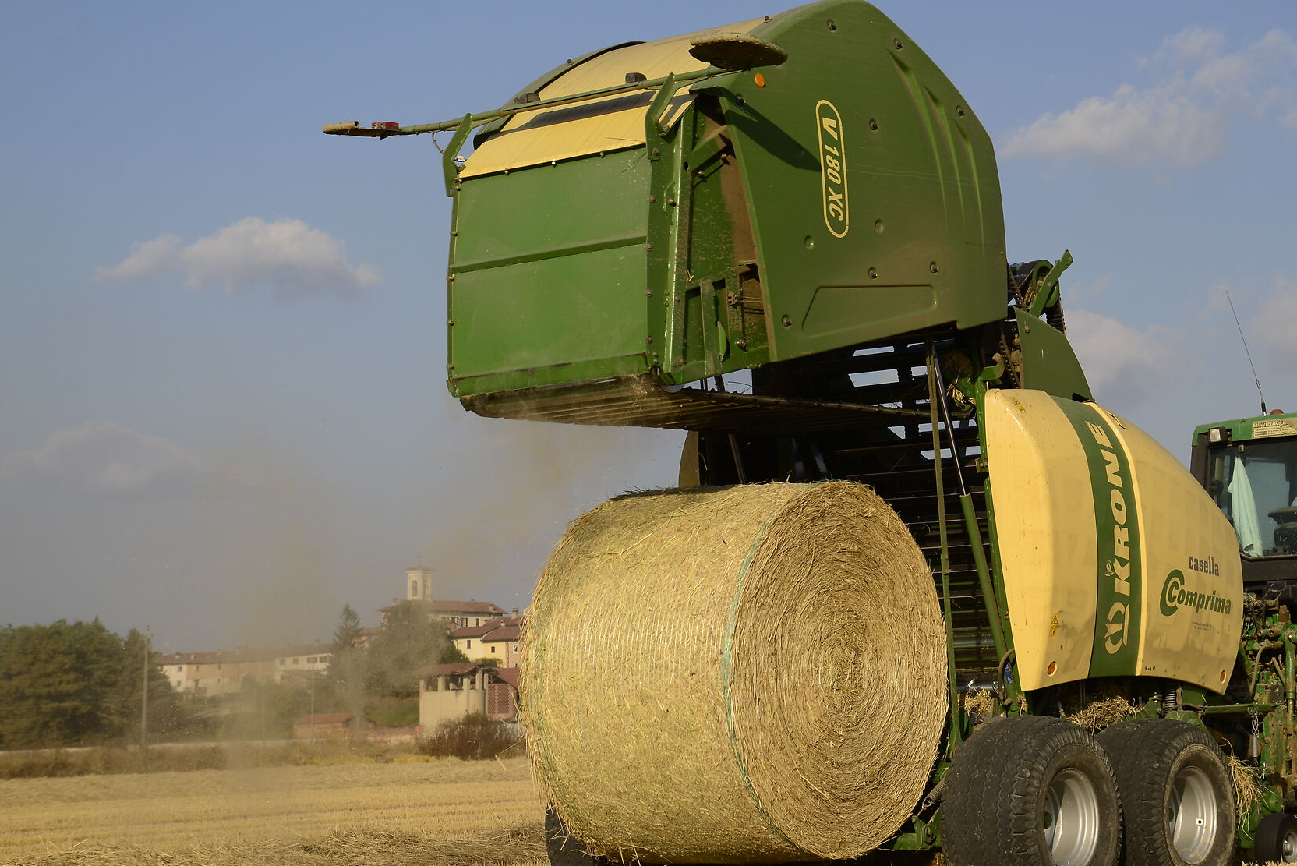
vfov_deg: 18.2
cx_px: 887
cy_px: 399
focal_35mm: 75
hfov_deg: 26.8
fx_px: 2703
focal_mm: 52
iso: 100
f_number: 5.6
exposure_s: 1/320
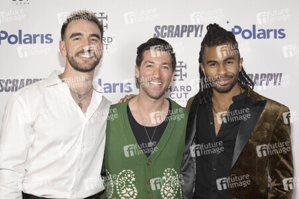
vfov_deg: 29.8
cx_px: 150
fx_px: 373
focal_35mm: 45
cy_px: 100
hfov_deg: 43.6
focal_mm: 45
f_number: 5
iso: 800
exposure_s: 1/200
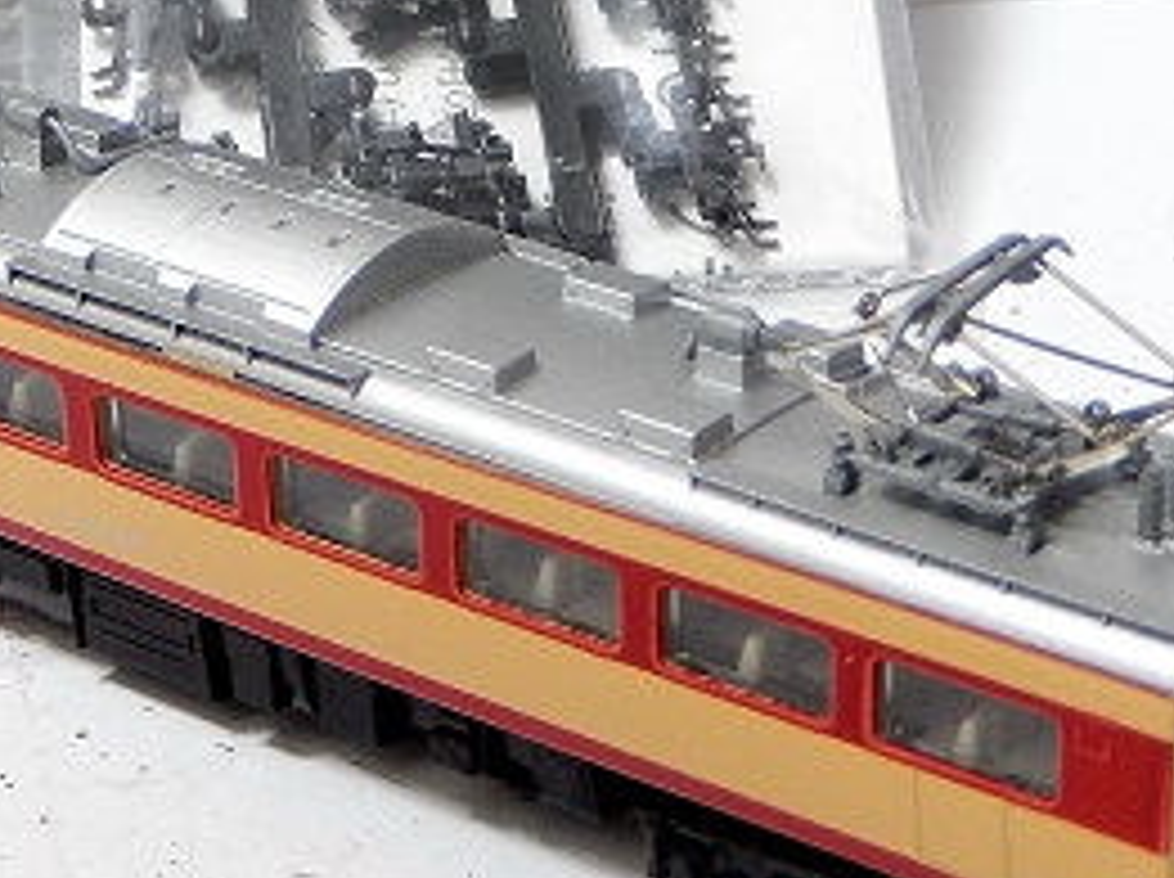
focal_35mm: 137
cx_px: 337
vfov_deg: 10.7
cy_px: -101
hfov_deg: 14.4
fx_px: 4640
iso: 400
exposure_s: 1/8
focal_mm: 9.2
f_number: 4.5
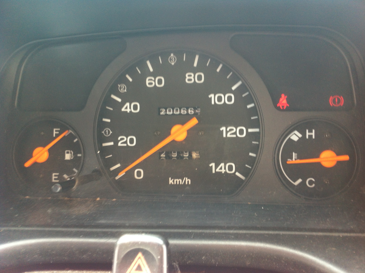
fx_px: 369
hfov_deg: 52.7
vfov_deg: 40.6
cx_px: 182
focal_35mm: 35
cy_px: 136
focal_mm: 3.85
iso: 80
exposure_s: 1/24
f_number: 2.8
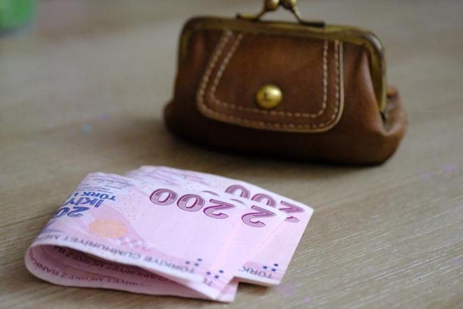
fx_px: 1132
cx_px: 232
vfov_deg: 15.6
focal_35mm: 88
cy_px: 154
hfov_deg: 23.1
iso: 12800
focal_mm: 58.6
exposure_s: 1/58
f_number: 4
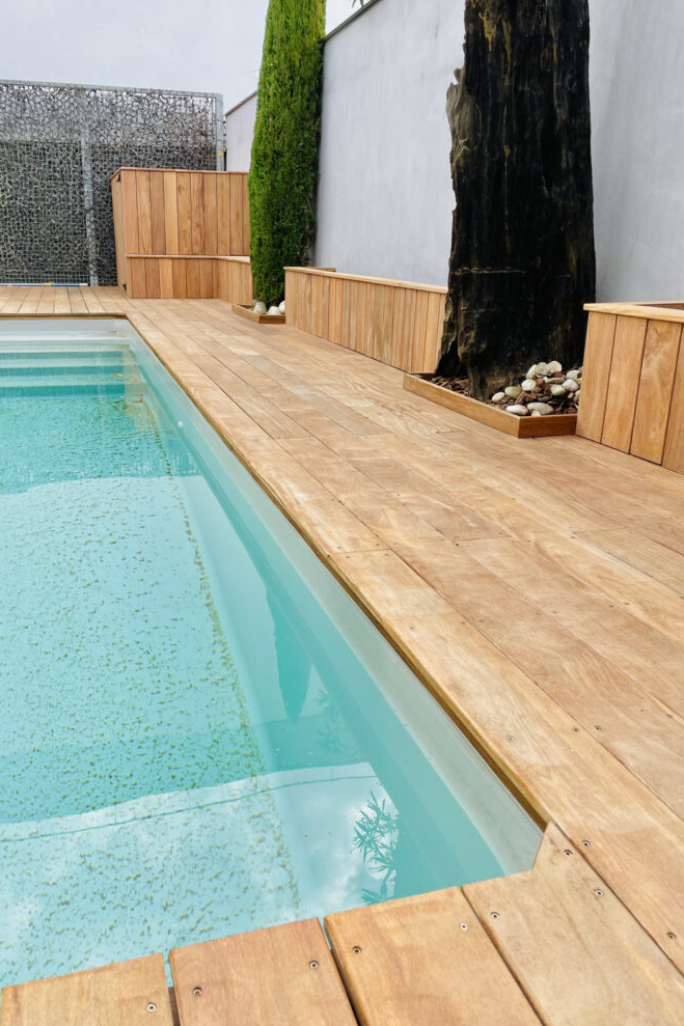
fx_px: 798
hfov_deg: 46.3
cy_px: 524
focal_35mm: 28
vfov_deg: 65.5
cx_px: 303
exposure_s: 1/593
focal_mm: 4.2
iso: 32
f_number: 1.6
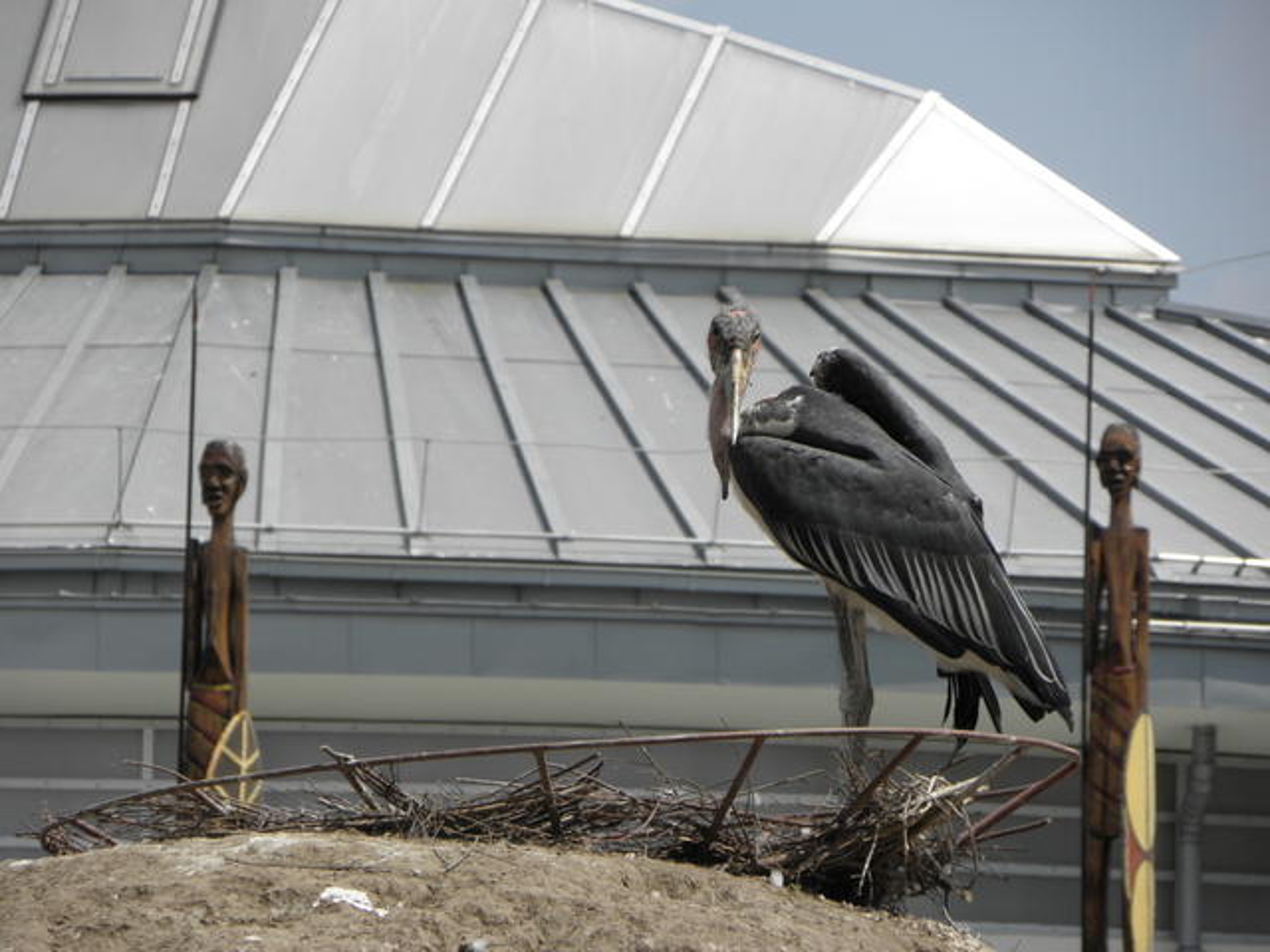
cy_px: 476
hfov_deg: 5.9
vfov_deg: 4.4
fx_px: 12327
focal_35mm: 336
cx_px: 635
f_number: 5
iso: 64
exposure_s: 1/500
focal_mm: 59.89
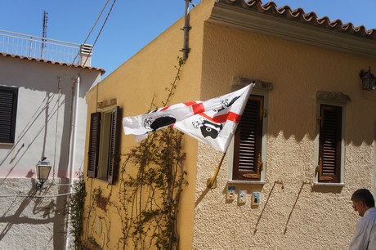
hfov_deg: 46.4
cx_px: 188
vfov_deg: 31.8
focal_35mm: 42
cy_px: 125
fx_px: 438
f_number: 8
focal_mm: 28
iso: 200
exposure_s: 1/500
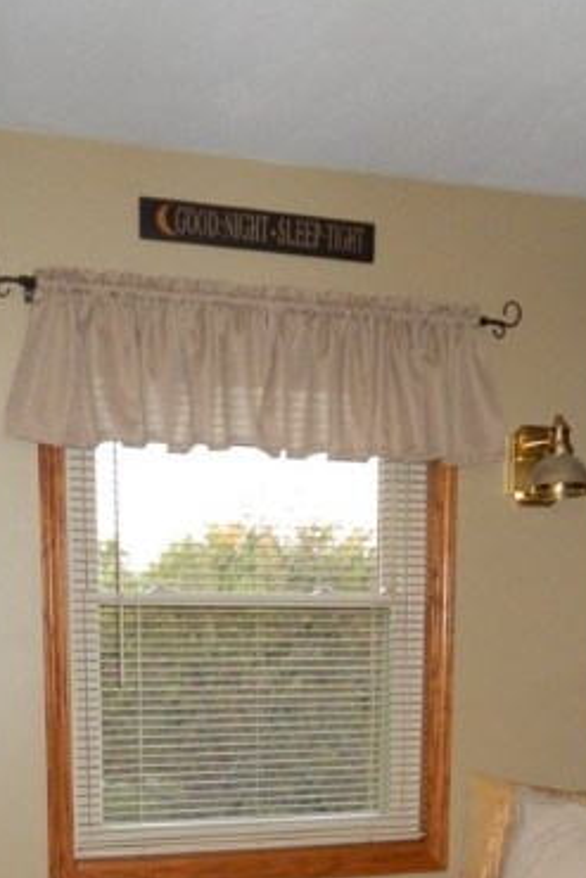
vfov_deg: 34.1
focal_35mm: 54
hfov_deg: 25.0
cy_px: 842
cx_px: 351
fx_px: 1317
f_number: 3.2
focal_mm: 4.5
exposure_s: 1/30
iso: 280
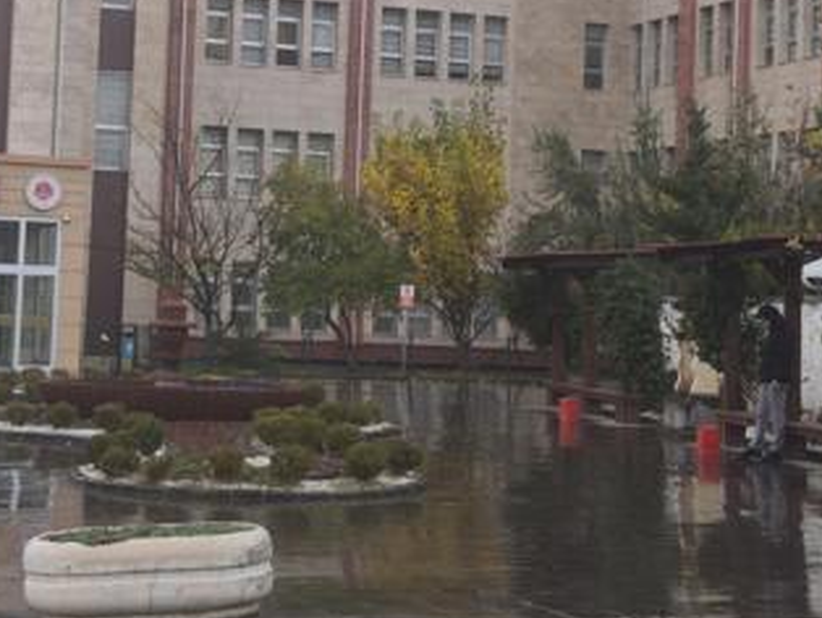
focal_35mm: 80
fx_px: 1901
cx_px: 262
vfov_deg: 18.3
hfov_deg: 24.3
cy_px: 141
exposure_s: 1/154
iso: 50
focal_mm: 6.57
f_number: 1.6
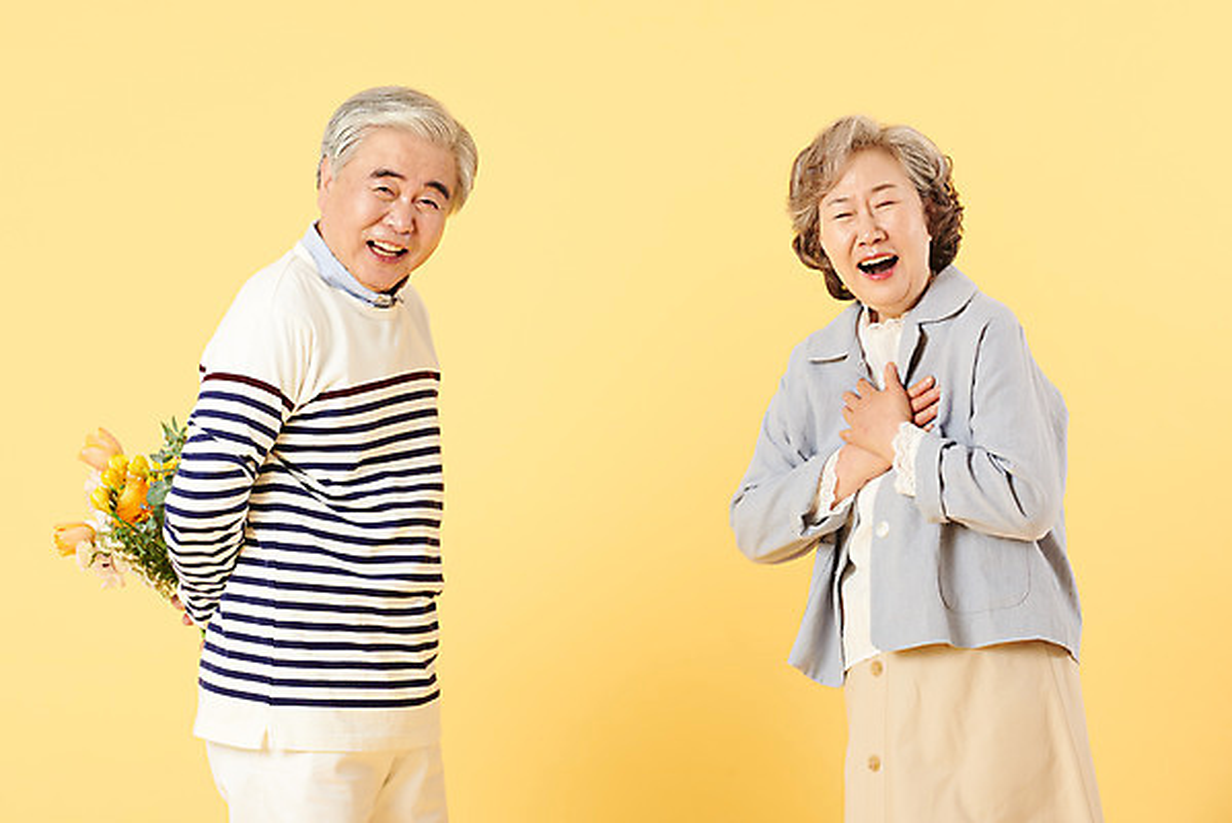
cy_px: 412
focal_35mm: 122
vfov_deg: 11.2
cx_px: 616
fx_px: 4177
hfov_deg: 16.8
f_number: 8
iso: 100
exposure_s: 1/125
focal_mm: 122
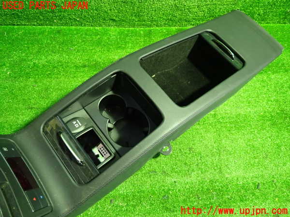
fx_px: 209
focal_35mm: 25
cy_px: 108
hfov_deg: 69.4
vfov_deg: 54.9
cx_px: 145
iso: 640
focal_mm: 4.5
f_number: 2
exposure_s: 1/30
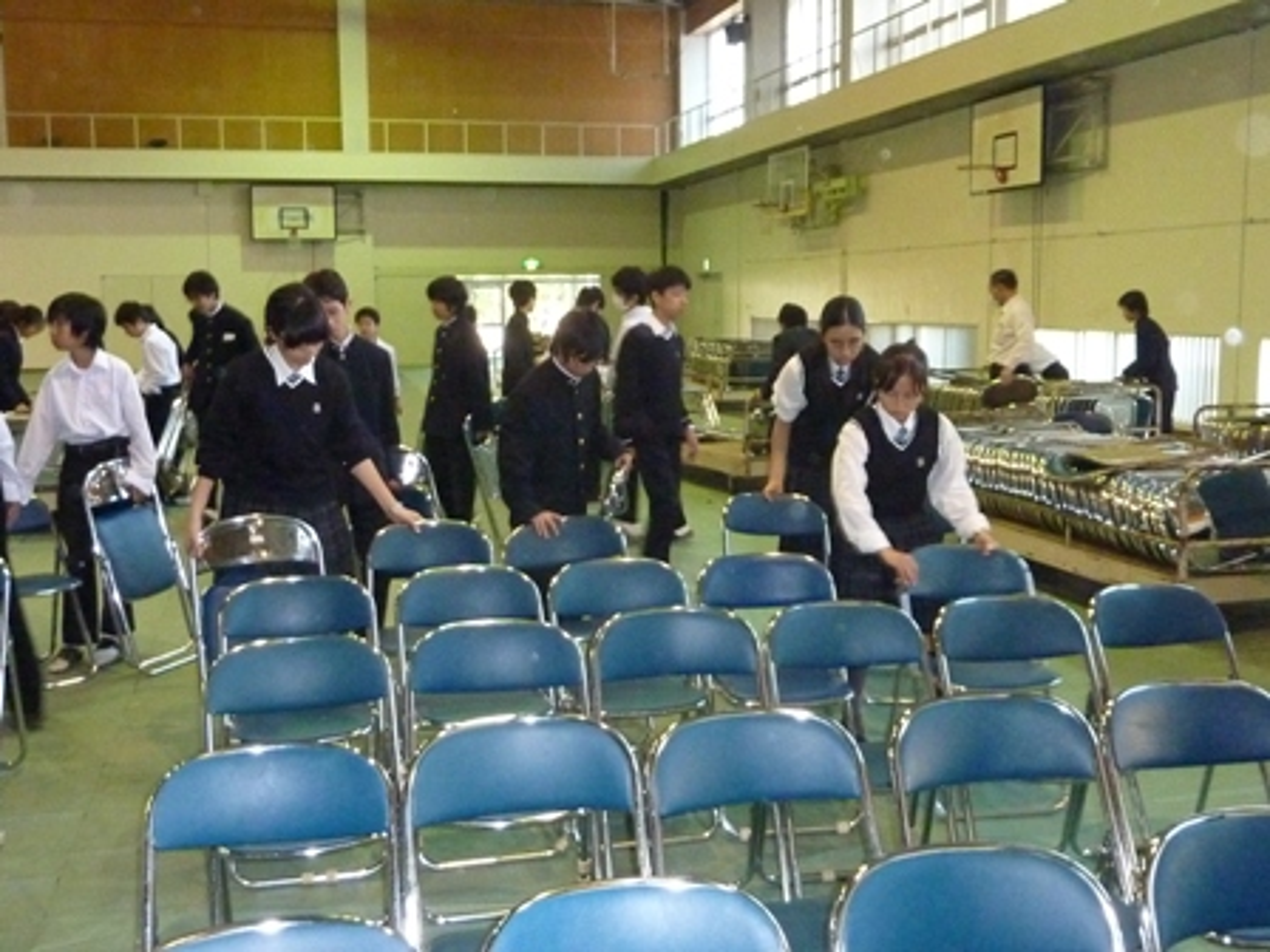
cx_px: 635
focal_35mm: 36
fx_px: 1321
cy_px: 476
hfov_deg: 51.4
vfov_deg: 39.7
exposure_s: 1/30
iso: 800
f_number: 3.3
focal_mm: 4.1
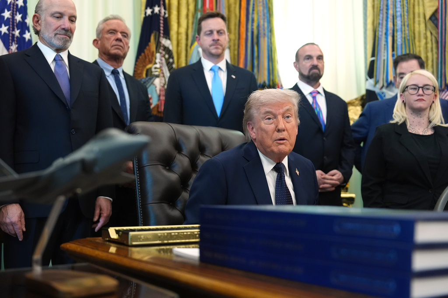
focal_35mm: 47
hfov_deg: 41.9
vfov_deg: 28.6
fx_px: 585
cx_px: 224
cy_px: 149
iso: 4000
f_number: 2.8
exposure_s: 1/400
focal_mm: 47
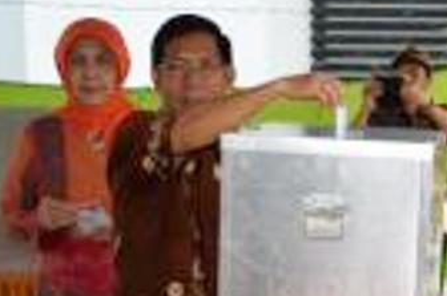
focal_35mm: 89
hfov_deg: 21.8
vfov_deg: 15.3
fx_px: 1106
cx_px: 478
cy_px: 191
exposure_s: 1/200
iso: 100
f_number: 8
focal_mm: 25
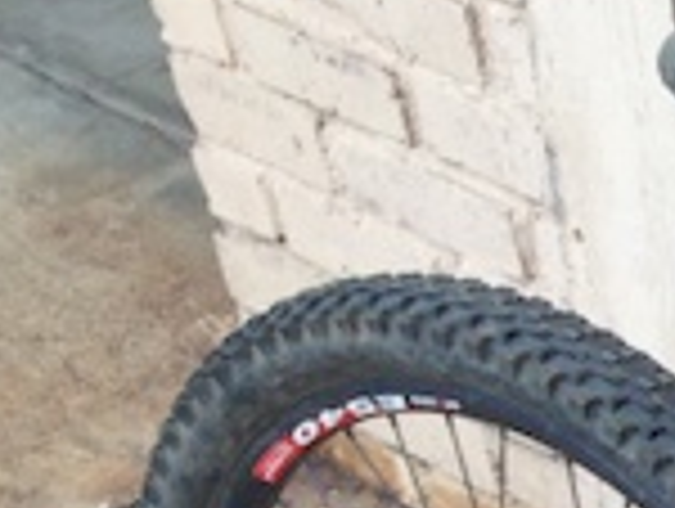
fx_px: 3437
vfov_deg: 8.0
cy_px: 1065
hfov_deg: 9.7
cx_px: 1714
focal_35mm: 176
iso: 50
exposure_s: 1/125
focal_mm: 4.12
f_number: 2.4
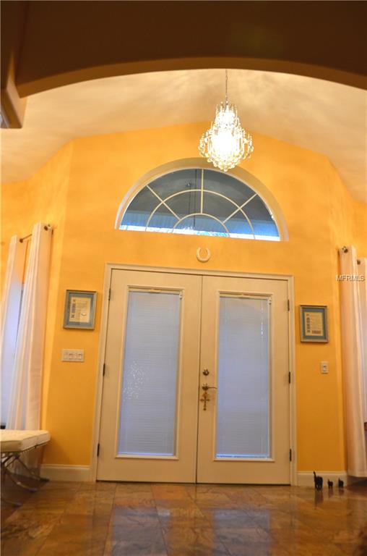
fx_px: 461
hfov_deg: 43.4
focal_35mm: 30
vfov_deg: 62.1
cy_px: 278
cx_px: 184
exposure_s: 1/50
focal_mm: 20
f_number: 3.5
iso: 800
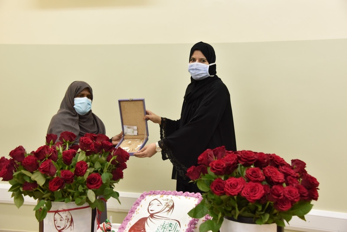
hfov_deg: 36.2
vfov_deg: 24.6
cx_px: 174
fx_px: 530
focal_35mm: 55
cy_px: 116
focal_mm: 55
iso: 1600
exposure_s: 1/60
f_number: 5.6
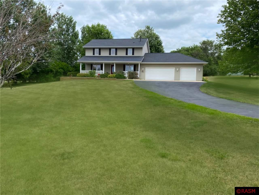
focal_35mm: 26
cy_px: 98
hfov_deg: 67.3
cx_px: 130
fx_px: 195
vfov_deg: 53.1
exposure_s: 1/2222
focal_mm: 4.2
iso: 32
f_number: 1.8
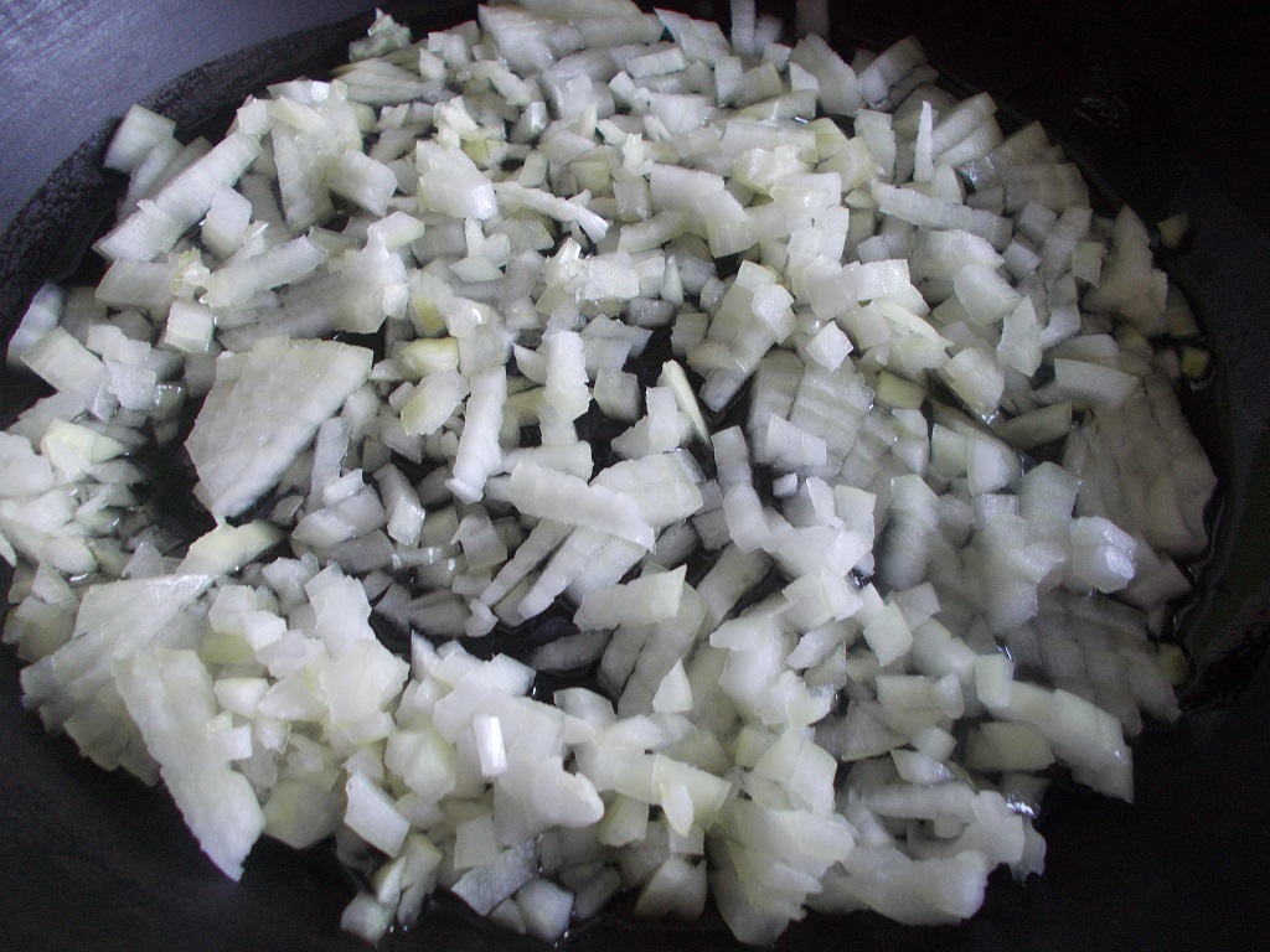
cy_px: 476
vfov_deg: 53.1
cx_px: 635
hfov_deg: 67.3
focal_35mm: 26
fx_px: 954
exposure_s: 1/25
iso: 160
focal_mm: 4.6
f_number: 3.2
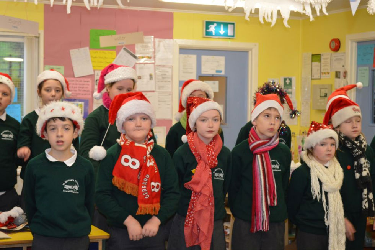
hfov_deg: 28.1
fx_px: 749
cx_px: 188
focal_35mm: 72
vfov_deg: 18.9
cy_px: 125
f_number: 5.3
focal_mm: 48
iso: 1100
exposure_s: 1/60
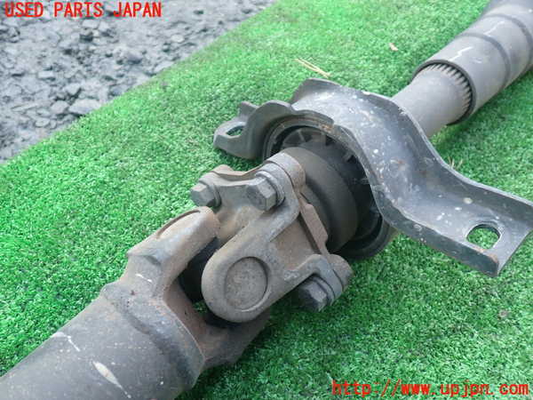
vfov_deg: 46.8
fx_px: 462
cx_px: 266
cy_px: 200
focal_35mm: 30
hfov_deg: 60.0
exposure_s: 1/60
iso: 125
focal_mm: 5.4
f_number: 2.3
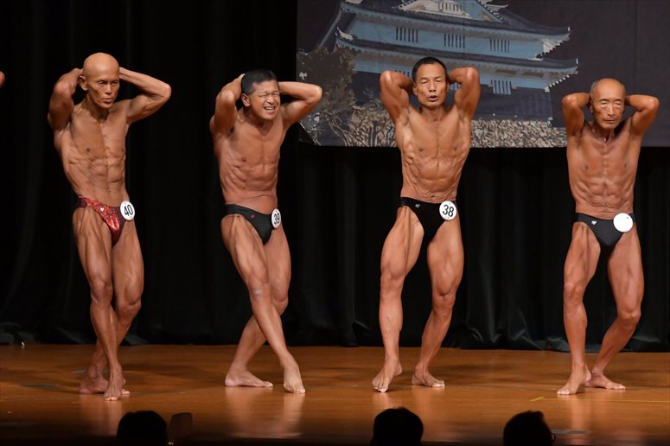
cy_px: 223
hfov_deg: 7.6
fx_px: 5023
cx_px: 335
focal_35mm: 270
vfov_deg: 5.1
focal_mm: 180
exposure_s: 1/400
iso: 5000
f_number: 5.6
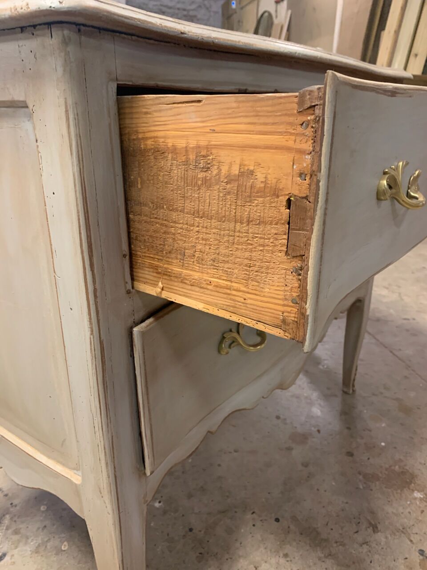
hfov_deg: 53.1
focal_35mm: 26
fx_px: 428
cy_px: 285
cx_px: 214
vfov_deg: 67.3
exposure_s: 1/33
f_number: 1.8
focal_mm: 4.25
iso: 400
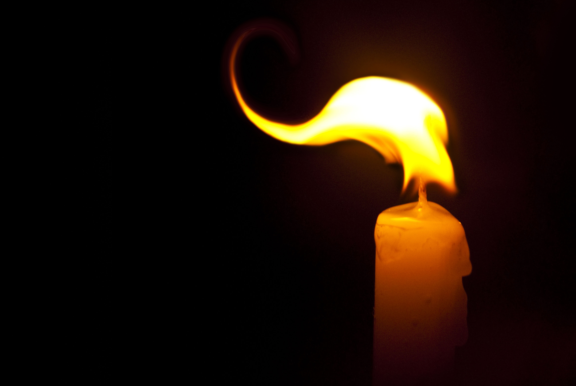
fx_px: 1322
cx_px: 288
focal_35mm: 82
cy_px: 193
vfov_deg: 16.6
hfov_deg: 24.6
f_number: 5.6
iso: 400
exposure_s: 1/20
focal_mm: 55
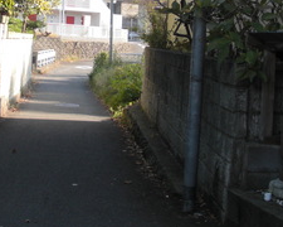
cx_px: 42
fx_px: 653
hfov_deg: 23.9
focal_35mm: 78
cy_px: 37
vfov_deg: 19.4
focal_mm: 6.3
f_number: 2.8
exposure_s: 1/250
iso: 50
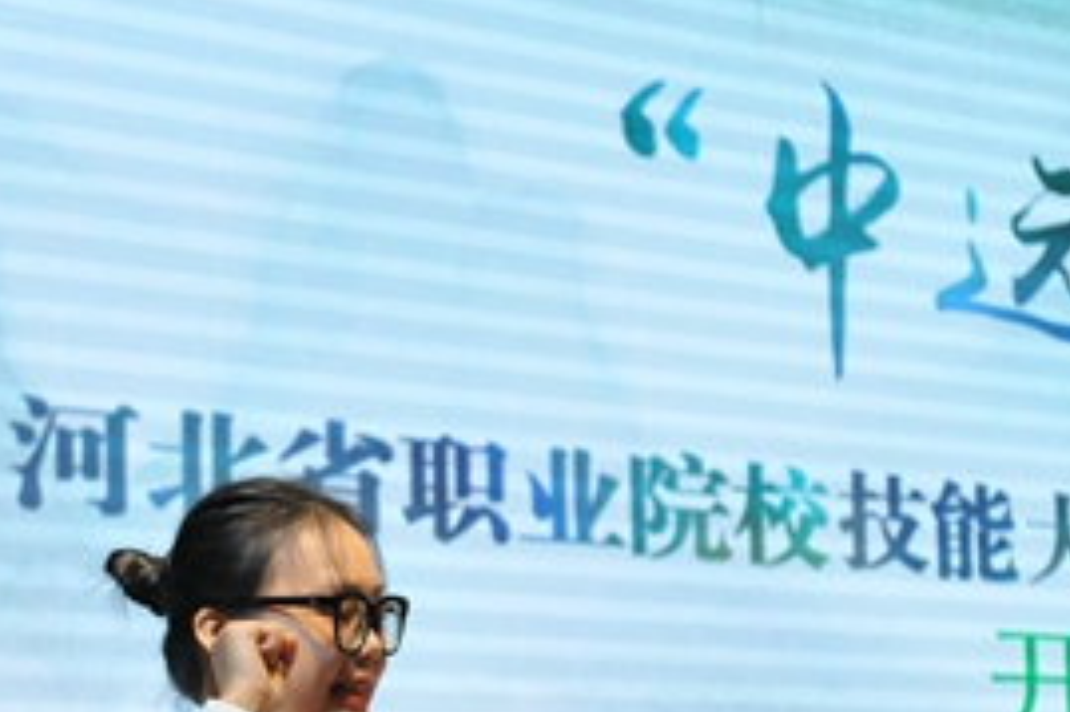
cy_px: 670
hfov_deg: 19.7
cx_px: 557
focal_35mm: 104
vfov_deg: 13.0
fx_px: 3089
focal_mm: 50
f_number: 3.5
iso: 250
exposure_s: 1/80
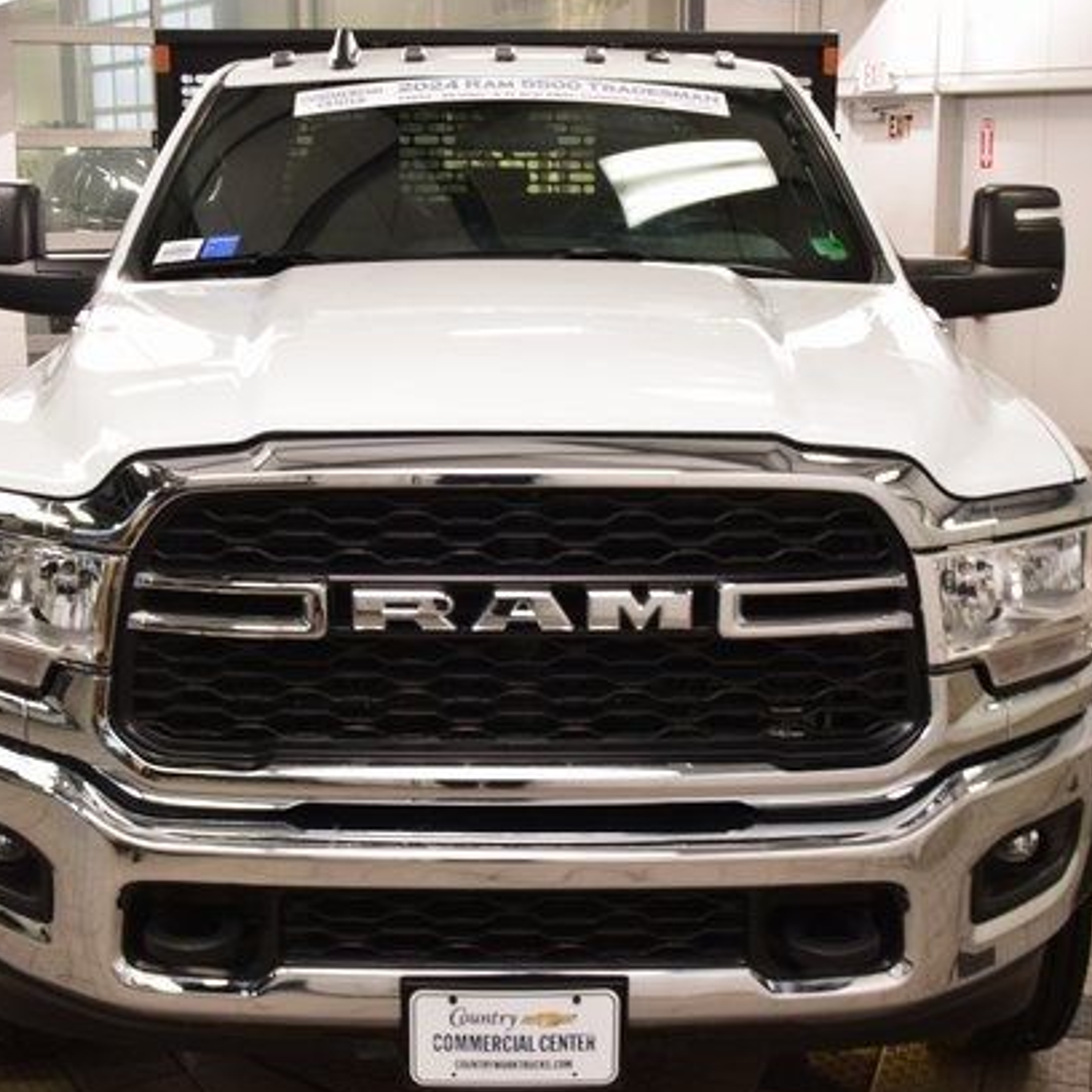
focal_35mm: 48
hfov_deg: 35.3
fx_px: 1713
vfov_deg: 35.4
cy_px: 563
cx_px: 500
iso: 900
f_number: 8
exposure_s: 1/60
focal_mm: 24
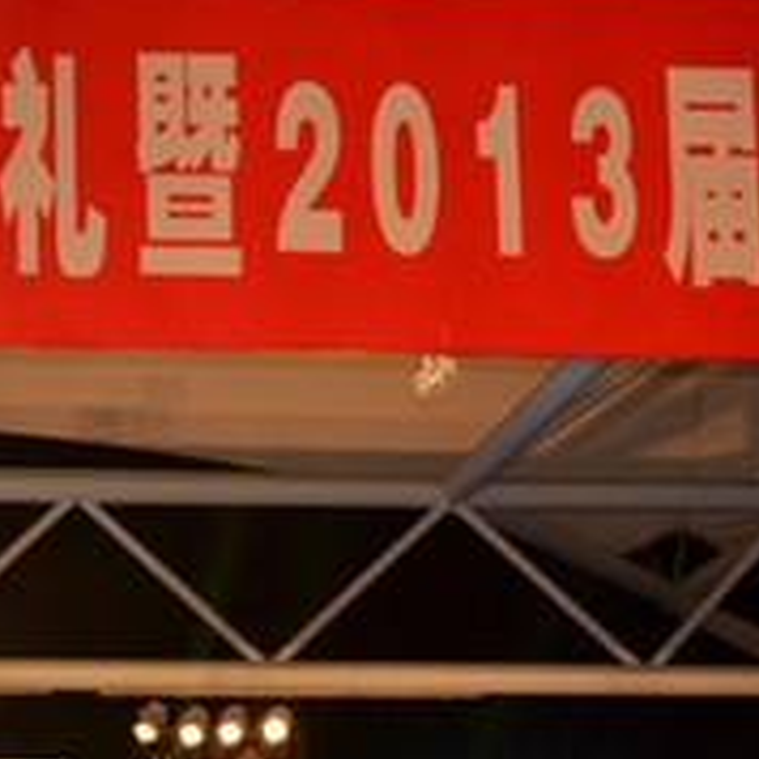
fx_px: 2555
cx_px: -196
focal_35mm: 103
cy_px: 757
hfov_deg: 16.1
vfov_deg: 16.5
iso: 640
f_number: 9
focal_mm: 24
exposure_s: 1/50
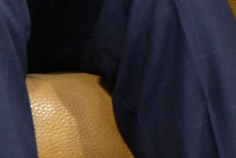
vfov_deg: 1.0
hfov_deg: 1.5
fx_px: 9184
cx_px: -117
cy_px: -368
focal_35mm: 1401
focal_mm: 180
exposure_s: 1/200
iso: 1250
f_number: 2.8
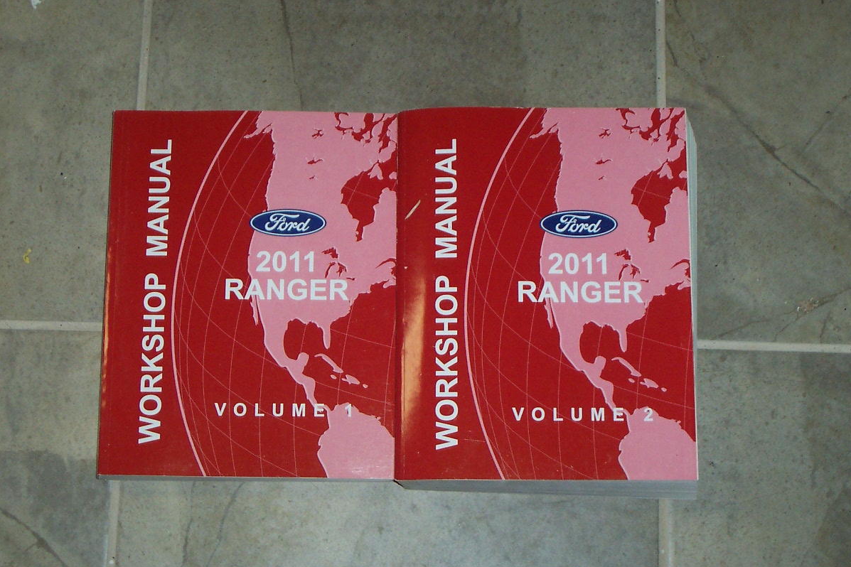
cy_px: 308
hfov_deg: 27.3
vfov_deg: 18.4
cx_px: 426
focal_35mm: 74
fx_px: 1749
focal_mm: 10.8
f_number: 4
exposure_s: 1/90
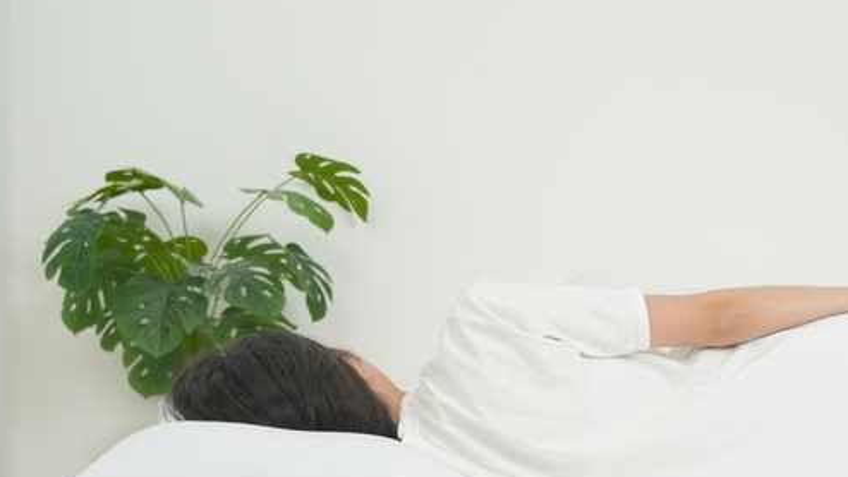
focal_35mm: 90
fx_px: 2025
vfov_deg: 13.3
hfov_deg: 22.9
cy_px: 444
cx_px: 810
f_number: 4.5
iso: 400
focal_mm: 42.5
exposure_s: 1/125
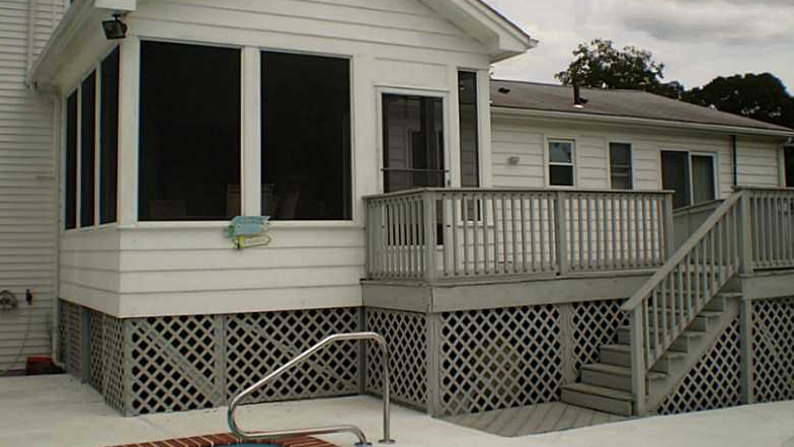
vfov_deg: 29.6
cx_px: 398
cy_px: 163
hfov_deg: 50.5
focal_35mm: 40
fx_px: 842
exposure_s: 1/1250
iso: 64
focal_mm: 6.3
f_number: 4.6
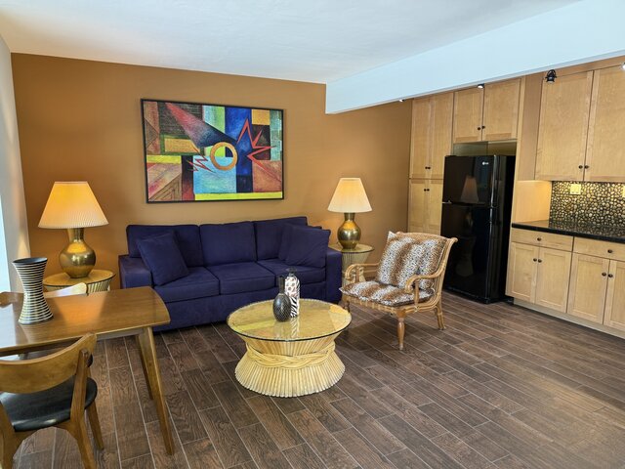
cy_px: 234
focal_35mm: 24
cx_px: 312
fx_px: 433
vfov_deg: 56.8
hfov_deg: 71.6
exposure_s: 1/60
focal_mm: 6.76
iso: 125
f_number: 1.78
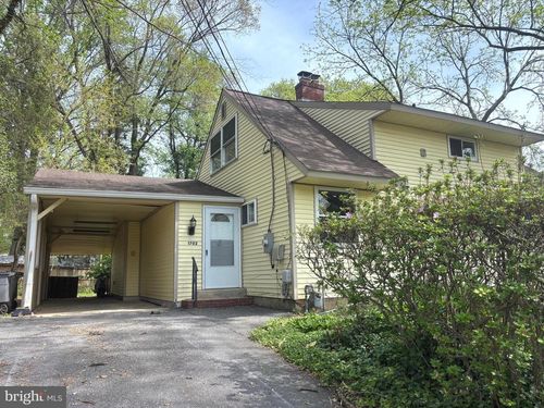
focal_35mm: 26
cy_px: 204
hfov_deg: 67.3
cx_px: 272
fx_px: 409
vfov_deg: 53.1
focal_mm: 5.96
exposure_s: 1/1248
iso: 50
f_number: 1.6
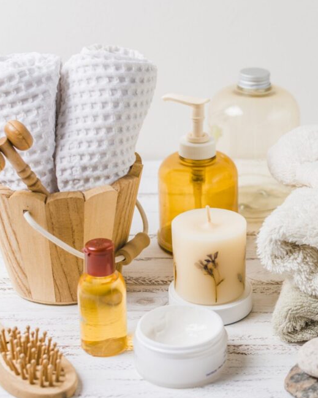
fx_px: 915
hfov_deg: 19.5
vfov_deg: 24.5
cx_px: 262
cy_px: 207
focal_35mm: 78
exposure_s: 1/200
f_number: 3.5
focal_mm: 35
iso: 100
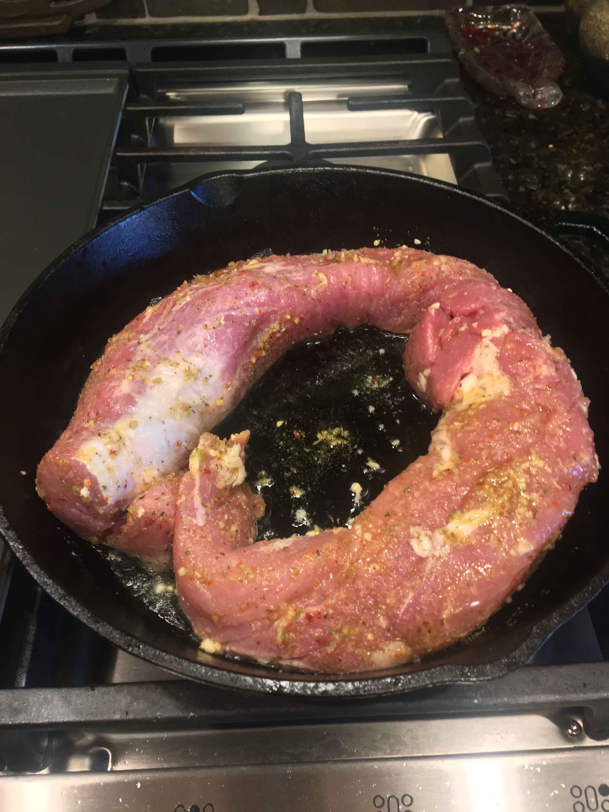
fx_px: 680
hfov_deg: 48.2
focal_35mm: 29
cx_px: 304
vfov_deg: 61.7
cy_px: 406
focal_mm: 4.15
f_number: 2.2
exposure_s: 1/24
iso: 200
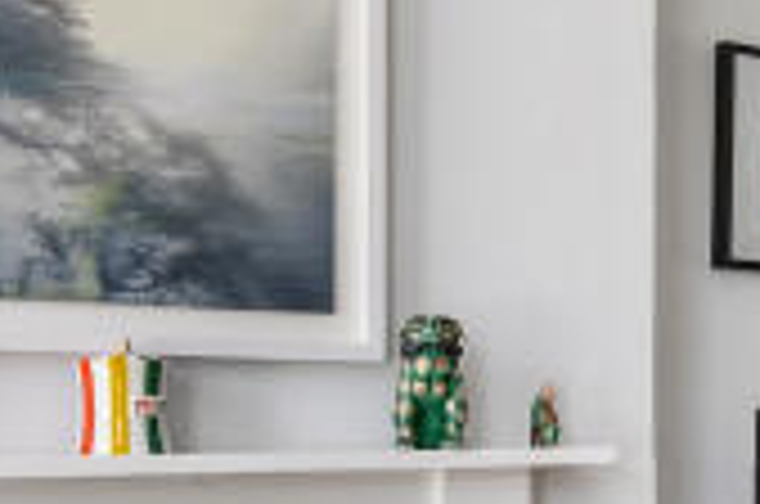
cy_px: 482
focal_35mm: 85
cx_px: 1174
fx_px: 1791
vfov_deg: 15.8
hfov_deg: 20.2
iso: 400
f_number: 9
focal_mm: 14
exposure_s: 1/10
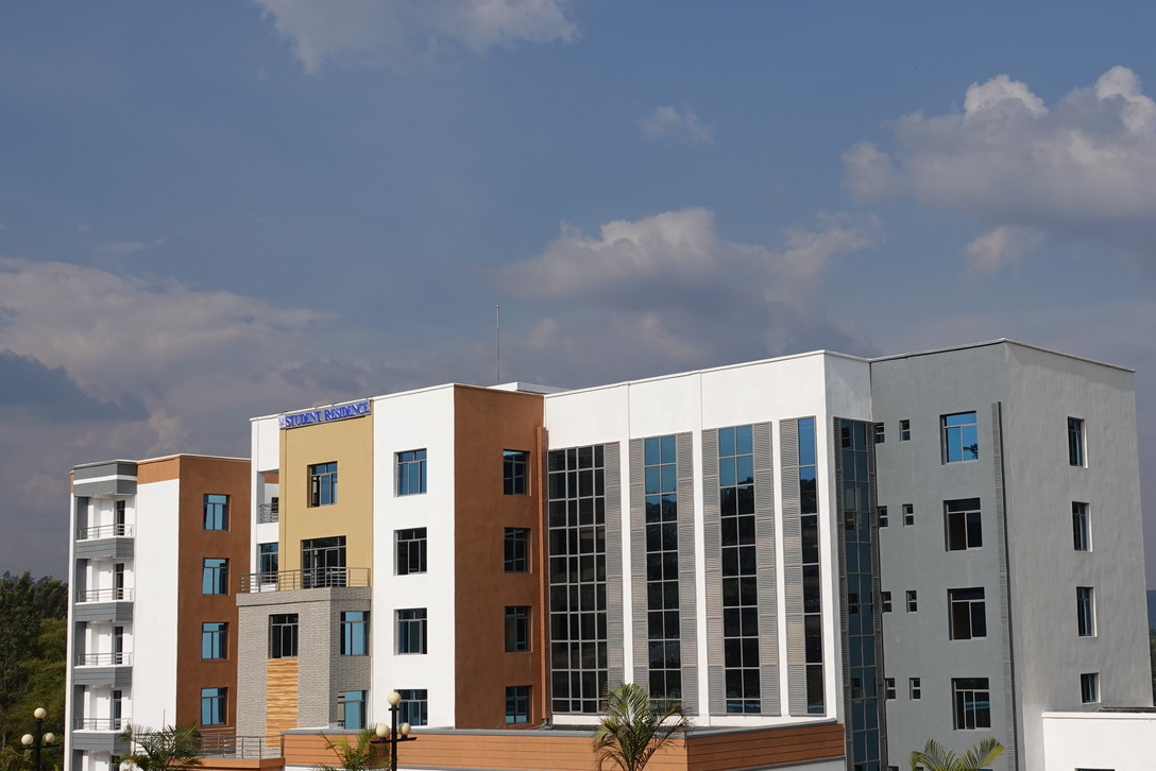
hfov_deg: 39.3
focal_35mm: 50
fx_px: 1606
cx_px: 734
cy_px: 442
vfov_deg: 27.0
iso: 100
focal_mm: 12.33
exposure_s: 1/1000
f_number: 4.5
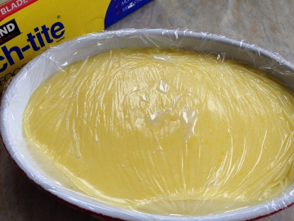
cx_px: 159
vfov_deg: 37.7
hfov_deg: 48.9
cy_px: 124
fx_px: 323
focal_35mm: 38
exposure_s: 1/120
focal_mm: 4.12
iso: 50
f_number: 2.4
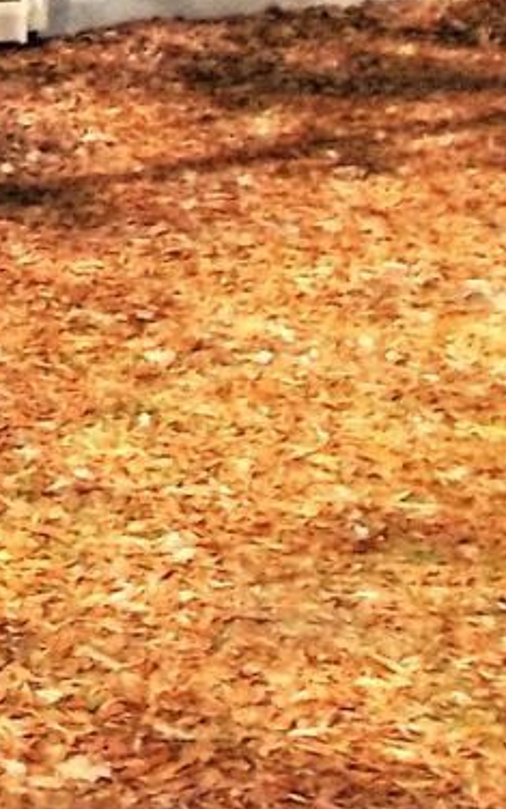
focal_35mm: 185
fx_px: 4082
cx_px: -958
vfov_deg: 10.9
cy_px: -411
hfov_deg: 6.5
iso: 80
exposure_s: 1/160
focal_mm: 5.7
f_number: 8.8
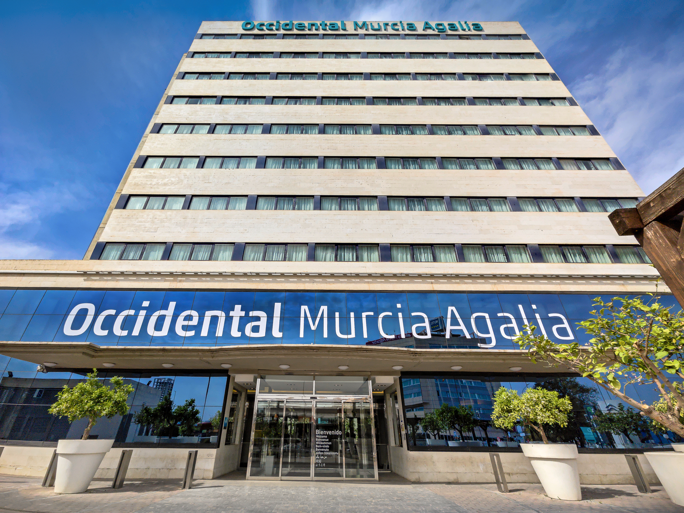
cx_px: 342
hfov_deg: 102.1
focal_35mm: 14
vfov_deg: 85.7
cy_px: 256
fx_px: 277
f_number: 2.2
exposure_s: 1/750
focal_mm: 2.16
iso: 50
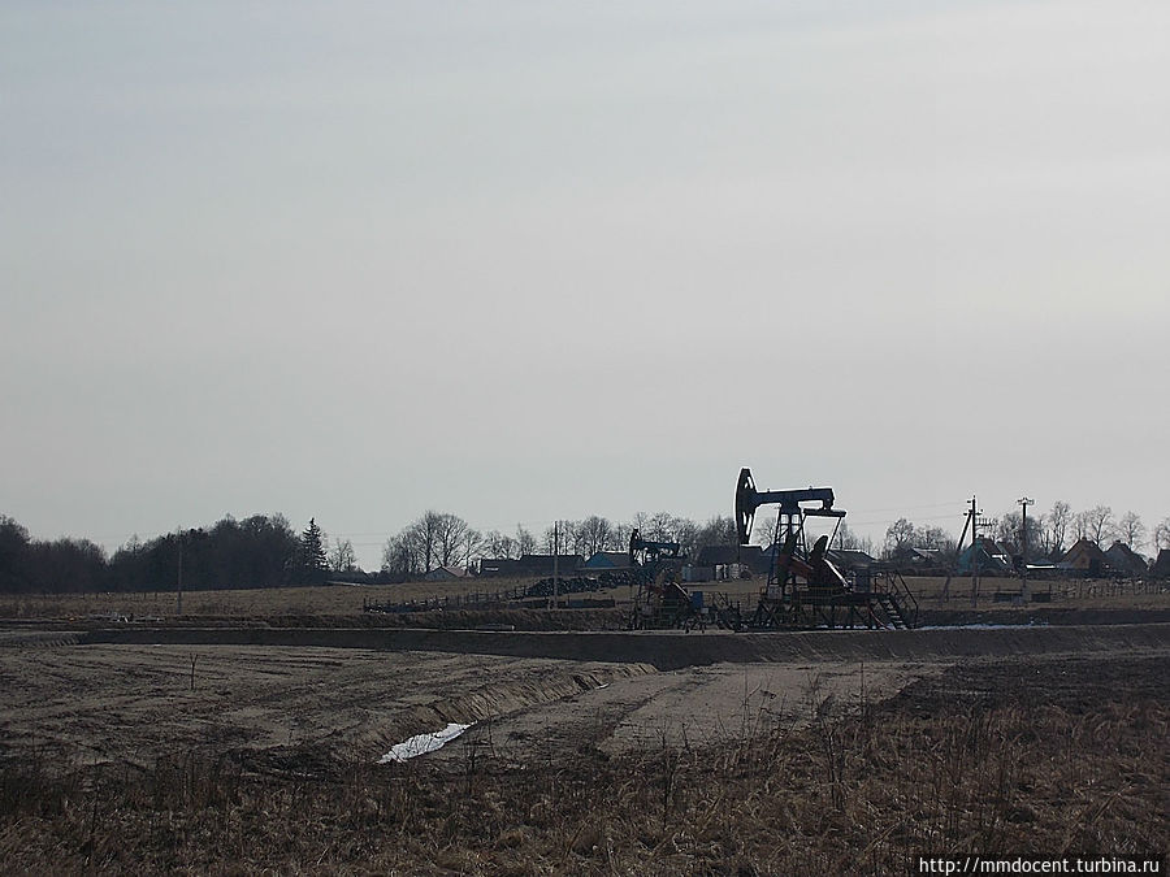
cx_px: 585
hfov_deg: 22.8
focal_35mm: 86
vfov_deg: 17.2
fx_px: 2907
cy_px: 438
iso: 80
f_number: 15.8
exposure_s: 1/100
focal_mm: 15.4
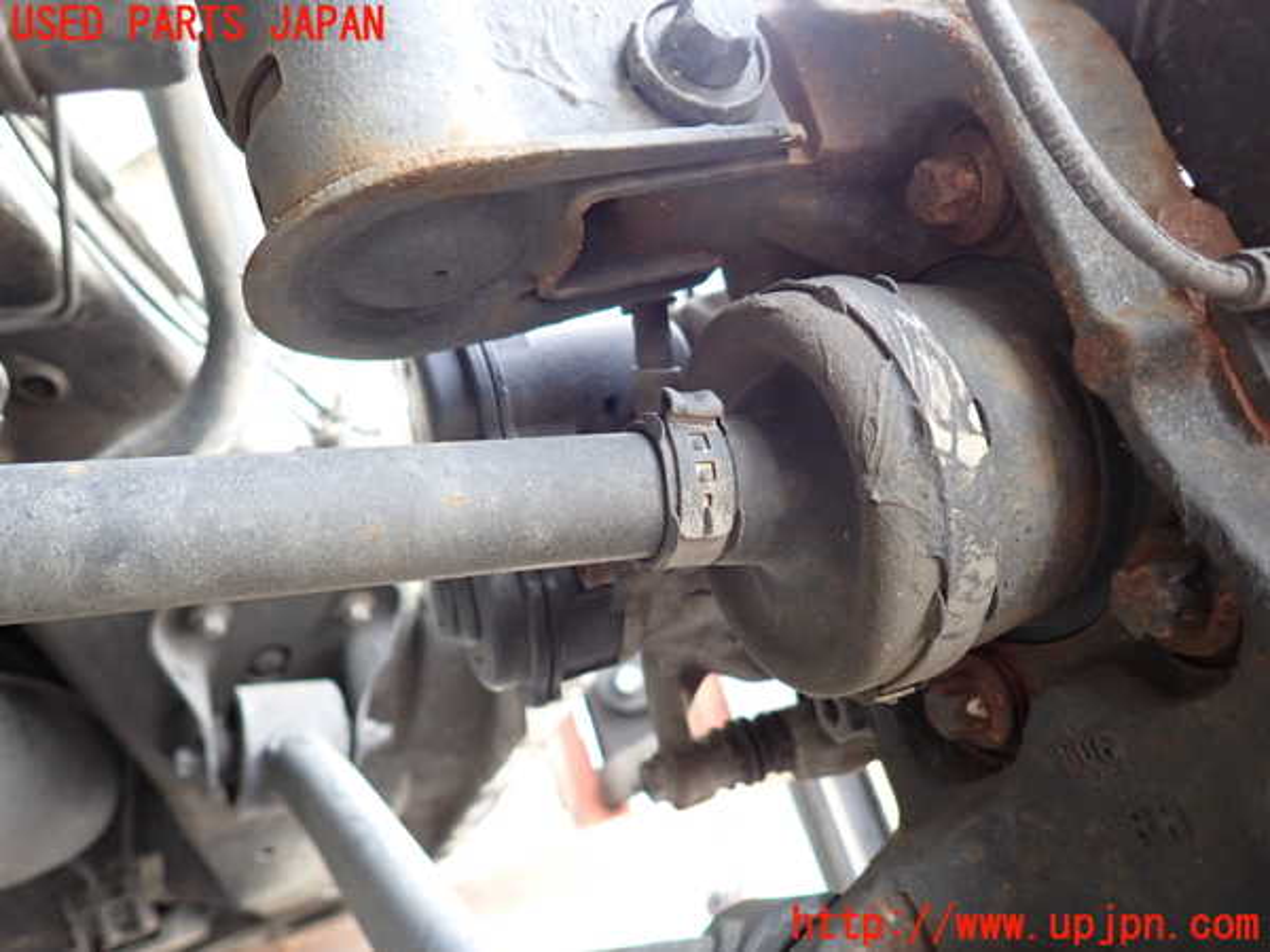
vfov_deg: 54.9
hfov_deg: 69.4
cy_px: 476
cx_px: 635
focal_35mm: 25
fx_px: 917
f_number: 2
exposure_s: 1/30
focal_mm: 4.5
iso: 200
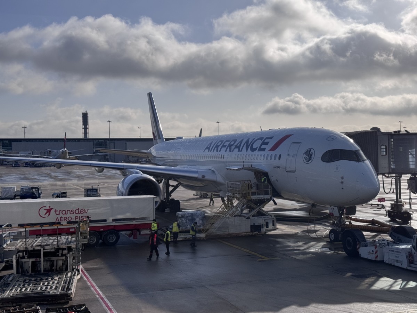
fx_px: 578
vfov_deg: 30.3
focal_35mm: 48
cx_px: 208
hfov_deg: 39.7
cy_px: 156
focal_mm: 6.76
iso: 80
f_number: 1.78
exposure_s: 1/10526
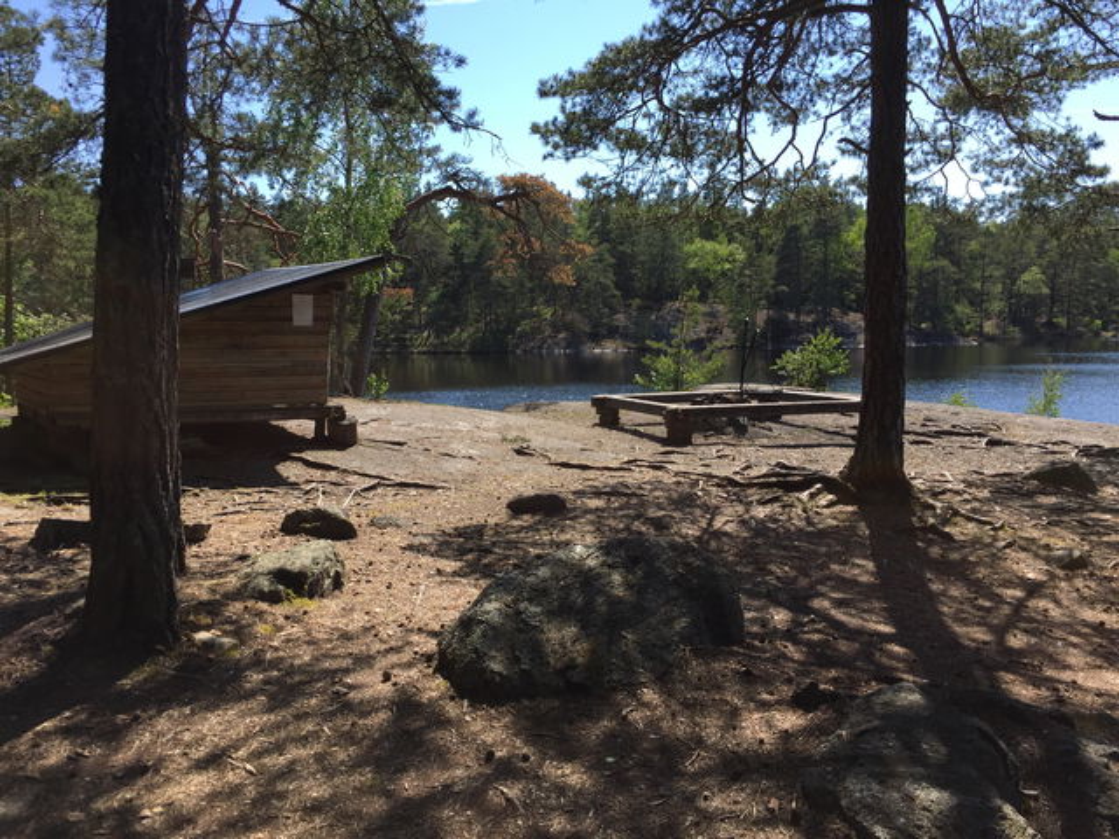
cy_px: 420
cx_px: 560
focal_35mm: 29
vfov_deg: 48.2
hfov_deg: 61.7
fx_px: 937
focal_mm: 4.15
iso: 32
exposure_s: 1/1041
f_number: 2.2
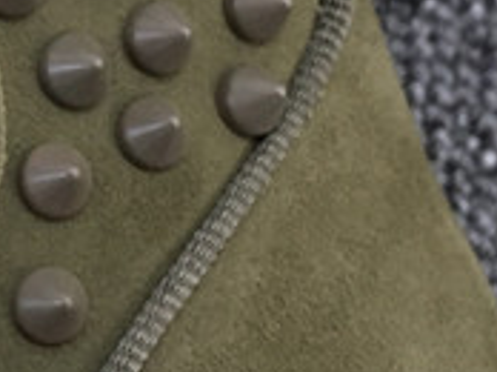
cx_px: -180
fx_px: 1678
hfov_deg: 15.9
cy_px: 133
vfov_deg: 12.6
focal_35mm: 117
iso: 200
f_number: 2.2
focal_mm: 4.15
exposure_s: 1/20
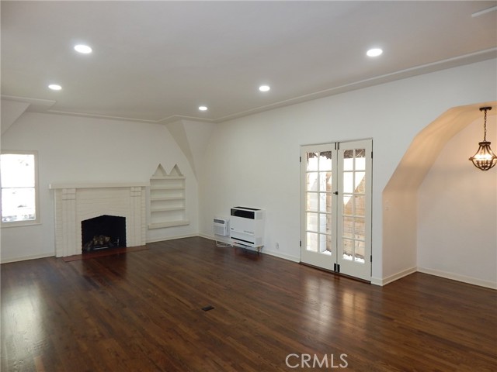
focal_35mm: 22
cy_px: 186
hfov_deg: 76.4
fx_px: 316
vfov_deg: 61.1
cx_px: 248
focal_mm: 4
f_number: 3
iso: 125
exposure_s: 1/30
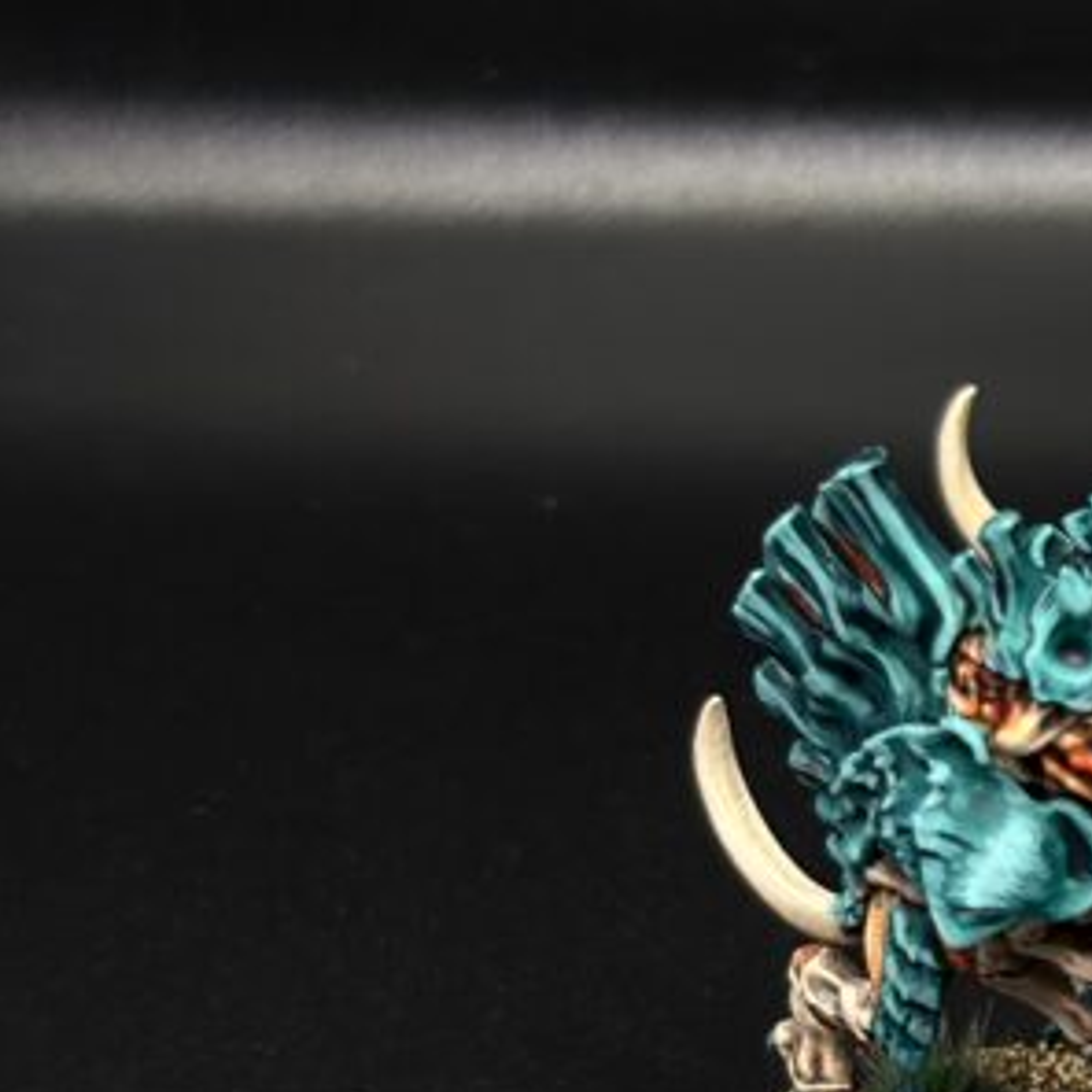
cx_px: 1767
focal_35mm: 147
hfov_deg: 11.3
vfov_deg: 11.9
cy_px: 730
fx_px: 5246
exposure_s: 1/251
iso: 80
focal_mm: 6.86
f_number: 1.78
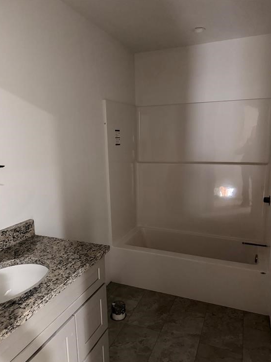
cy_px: 187
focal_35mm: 25
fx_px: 261
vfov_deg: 69.4
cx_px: 135
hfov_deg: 54.9
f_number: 1.78
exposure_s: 1/30
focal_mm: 6.76
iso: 800
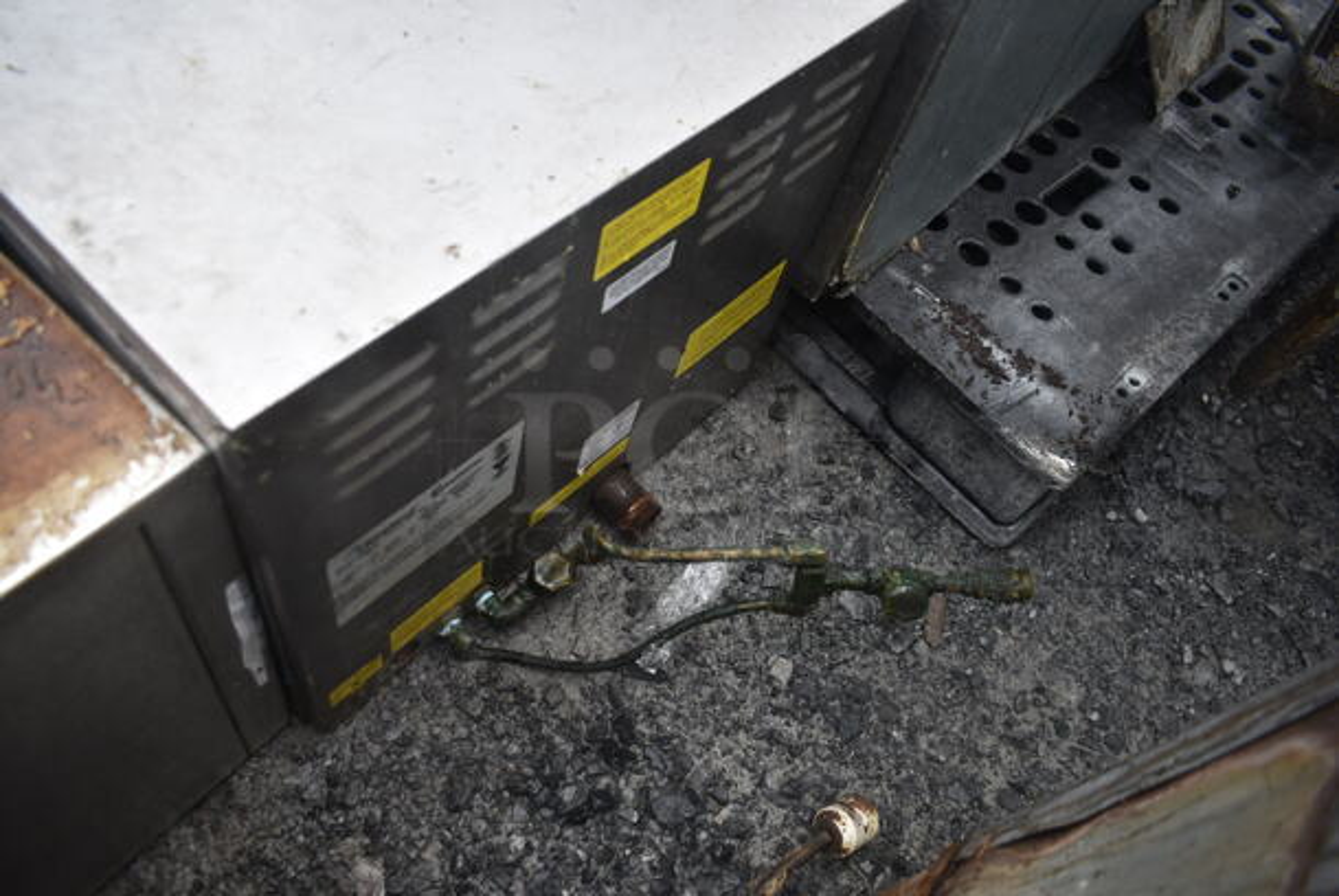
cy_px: 448
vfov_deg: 48.0
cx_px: 670
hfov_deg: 67.3
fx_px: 1005
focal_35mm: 27
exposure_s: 1/80
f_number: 4.5
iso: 100
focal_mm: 18
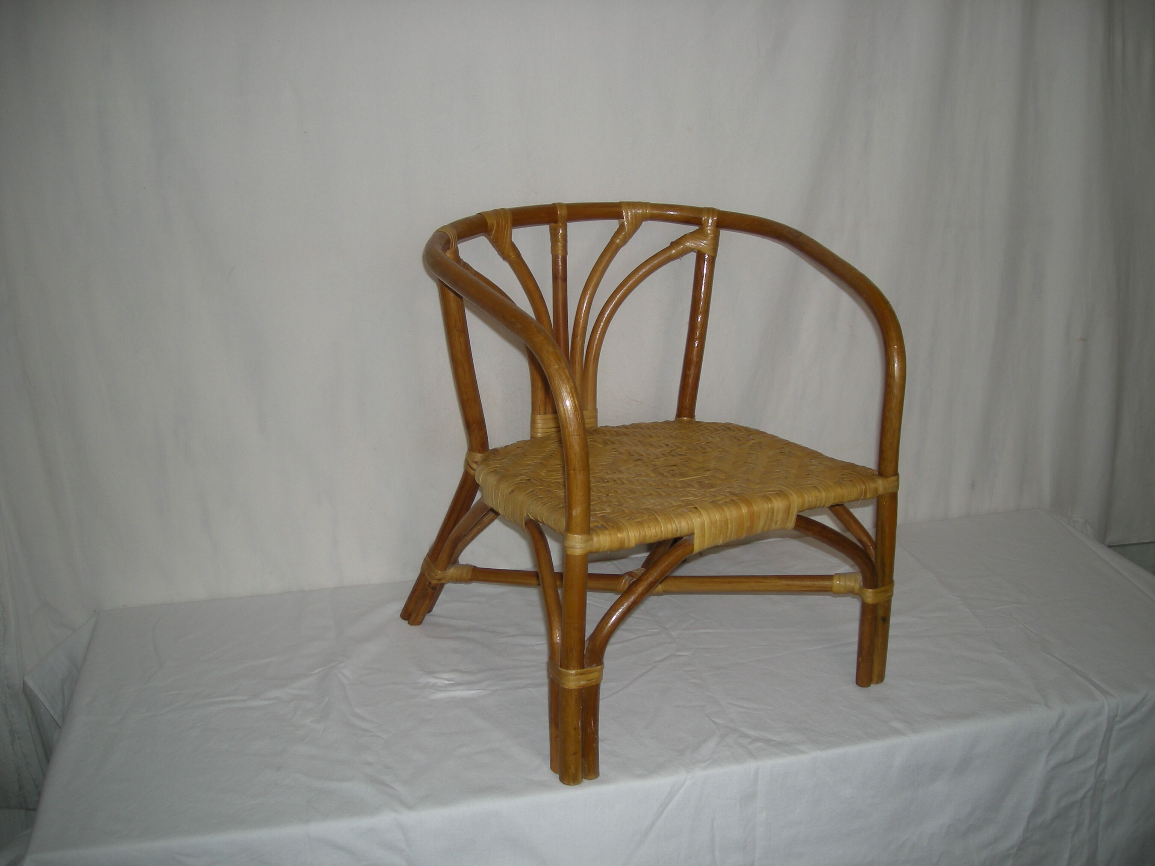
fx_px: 1168
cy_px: 433
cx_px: 578
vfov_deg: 40.7
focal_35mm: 35
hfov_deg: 52.6
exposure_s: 1/51.4
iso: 50
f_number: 2.8
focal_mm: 5.7
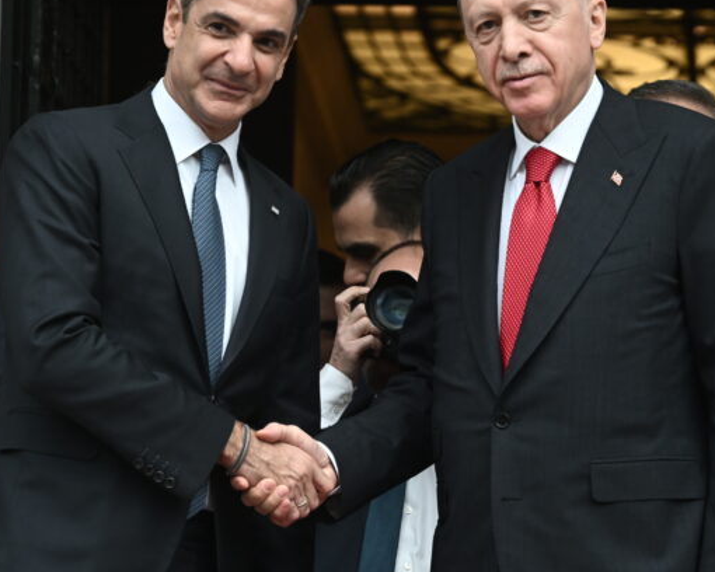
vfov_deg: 4.7
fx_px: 6983
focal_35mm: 330
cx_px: 388
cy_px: 267
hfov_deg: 5.9
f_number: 7.1
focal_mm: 175
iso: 1250
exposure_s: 1/400
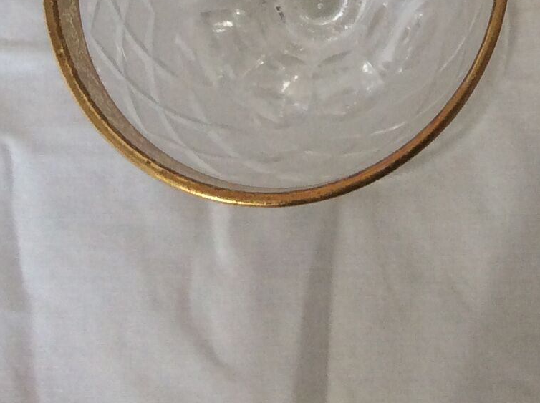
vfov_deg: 12.5
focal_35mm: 110
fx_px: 1713
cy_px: -278
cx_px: 514
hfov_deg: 17.6
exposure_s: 1/25
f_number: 2.4
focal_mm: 3.3
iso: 50
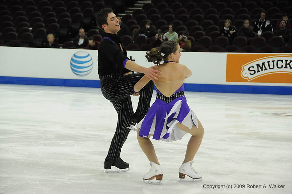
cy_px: 97
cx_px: 146
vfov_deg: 10.1
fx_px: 1093
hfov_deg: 15.2
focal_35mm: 135
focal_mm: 90
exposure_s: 1/800
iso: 3200
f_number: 5.6
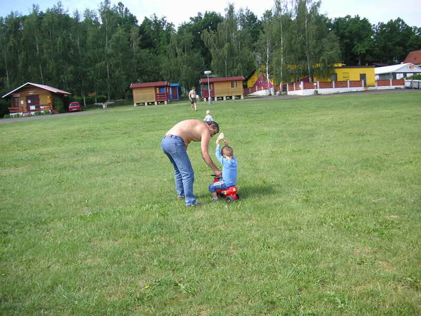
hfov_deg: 50.1
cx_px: 210
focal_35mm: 37
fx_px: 450
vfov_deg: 38.7
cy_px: 158
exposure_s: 1/350
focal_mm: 6.1
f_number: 2.8
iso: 50
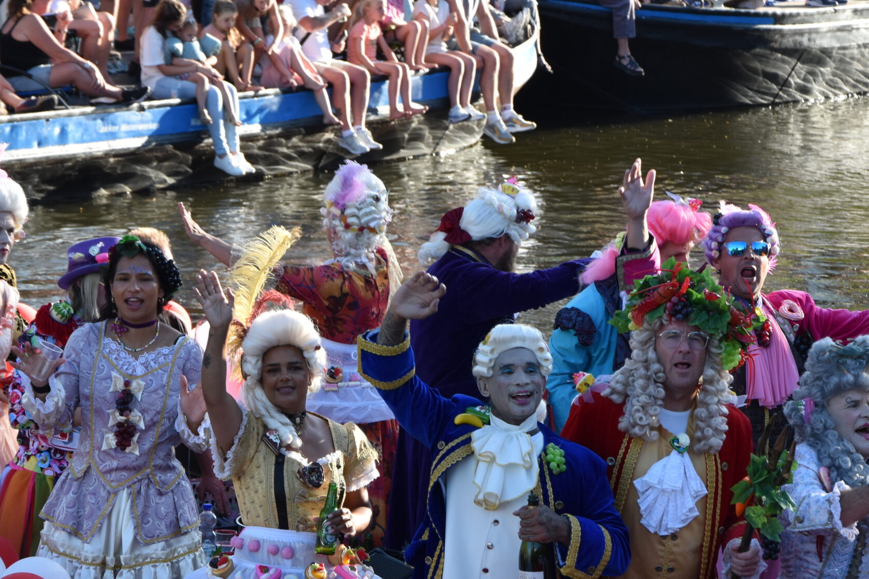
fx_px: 4726
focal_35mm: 196
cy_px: 322
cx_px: 457
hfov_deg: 10.5
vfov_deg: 7.0
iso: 400
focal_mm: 85
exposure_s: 1/250
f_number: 8
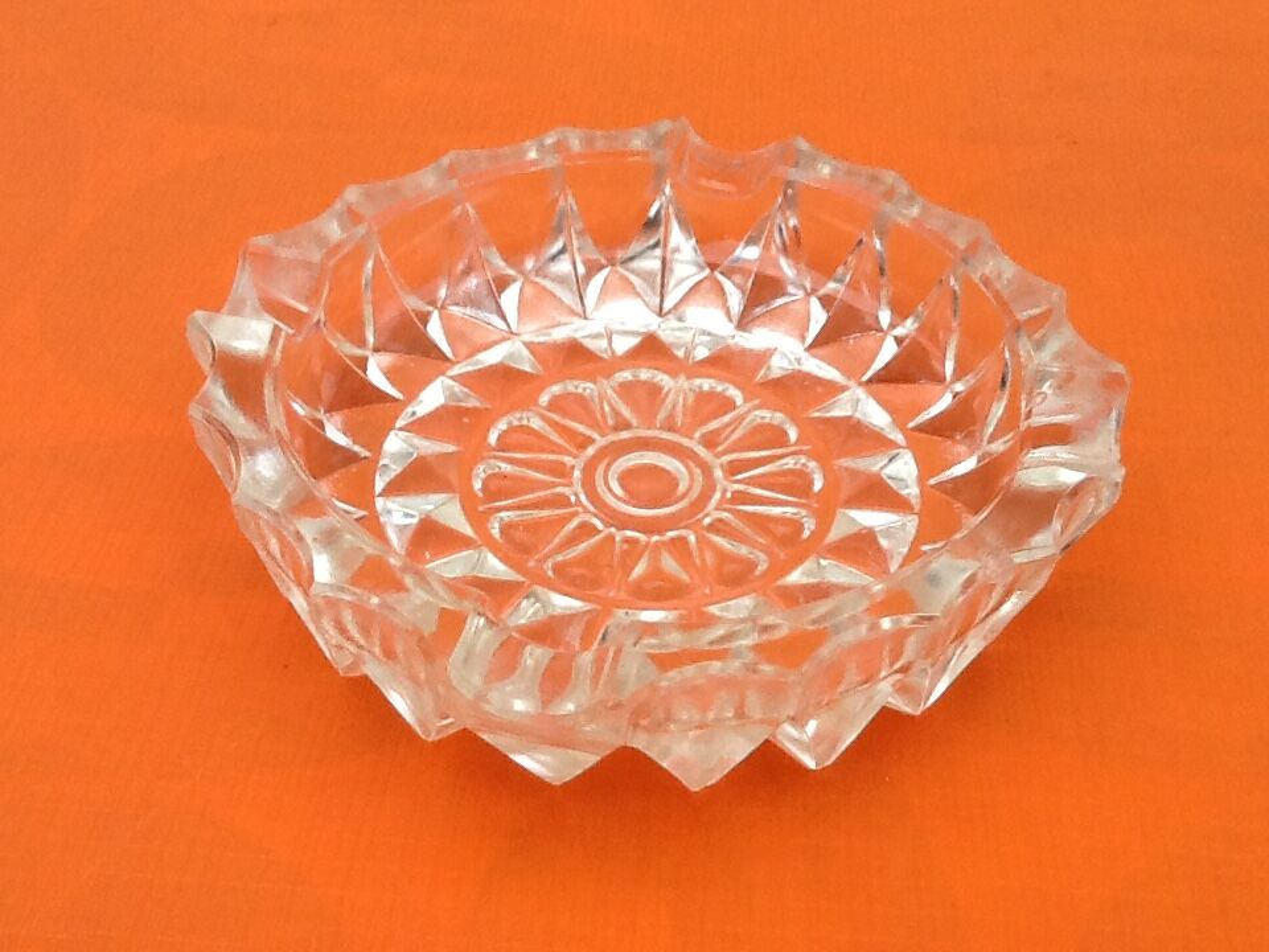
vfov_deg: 32.9
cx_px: 634
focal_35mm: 44
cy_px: 476
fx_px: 1613
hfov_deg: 42.9
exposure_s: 1/120
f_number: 2.4
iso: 64
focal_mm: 2.03
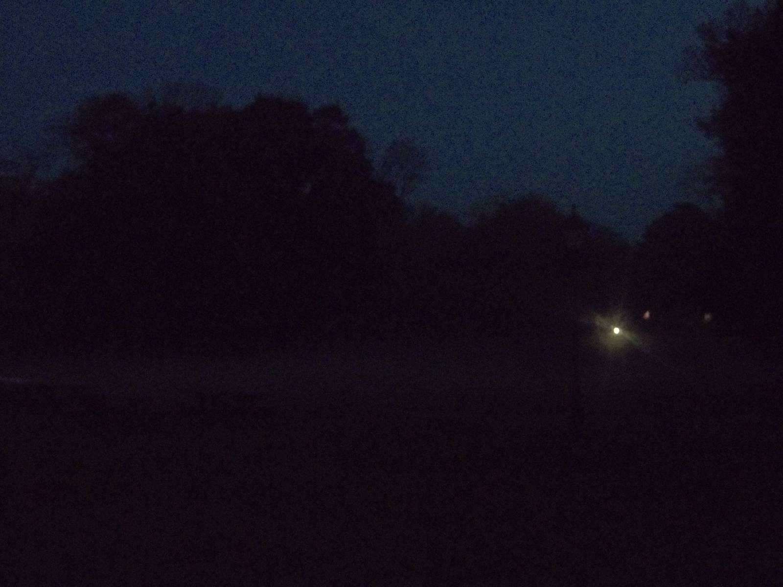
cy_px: 294
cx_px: 392
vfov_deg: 23.3
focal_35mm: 63
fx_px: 1425
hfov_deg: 30.7
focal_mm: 11.3
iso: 400
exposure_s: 1/8
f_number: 4
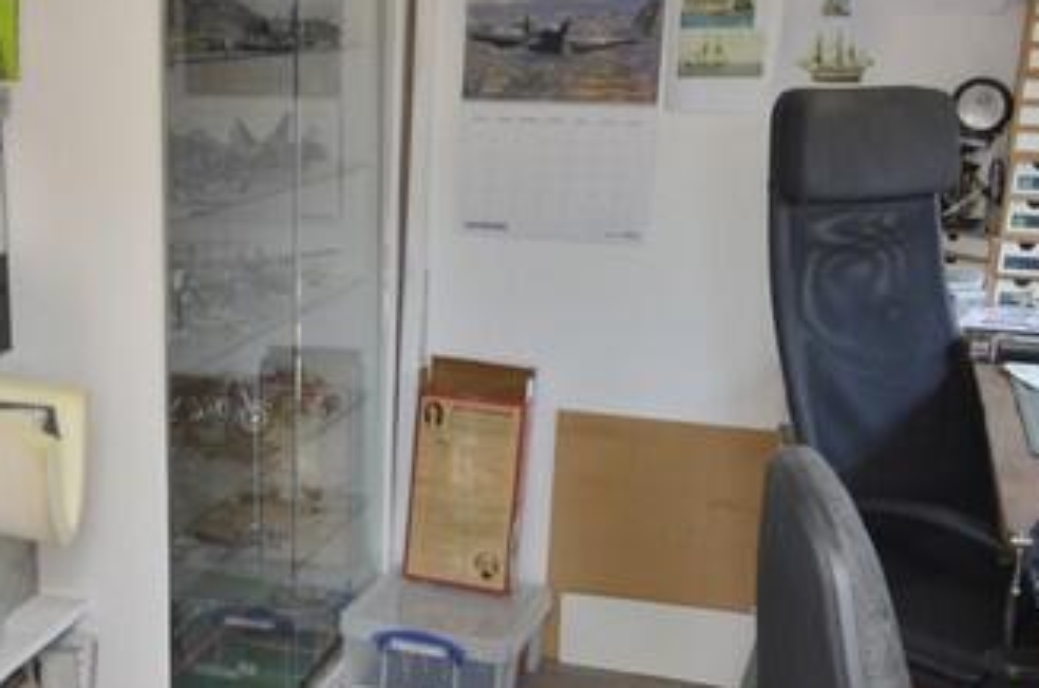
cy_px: 431
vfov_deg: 26.0
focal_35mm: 52
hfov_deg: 37.1
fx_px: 1485
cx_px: 200
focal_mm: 11
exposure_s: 1/60
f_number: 5.6
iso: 400
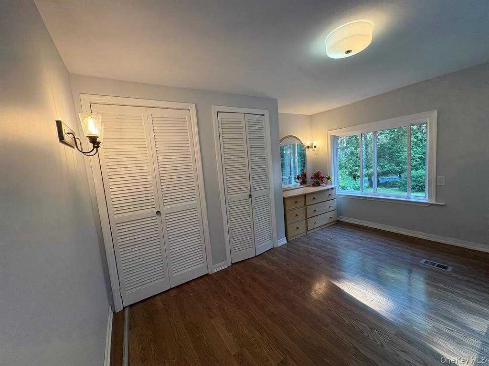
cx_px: 244
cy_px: 183
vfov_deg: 85.7
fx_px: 198
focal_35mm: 14
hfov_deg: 102.1
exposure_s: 1/120
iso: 125
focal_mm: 2.22
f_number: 2.2
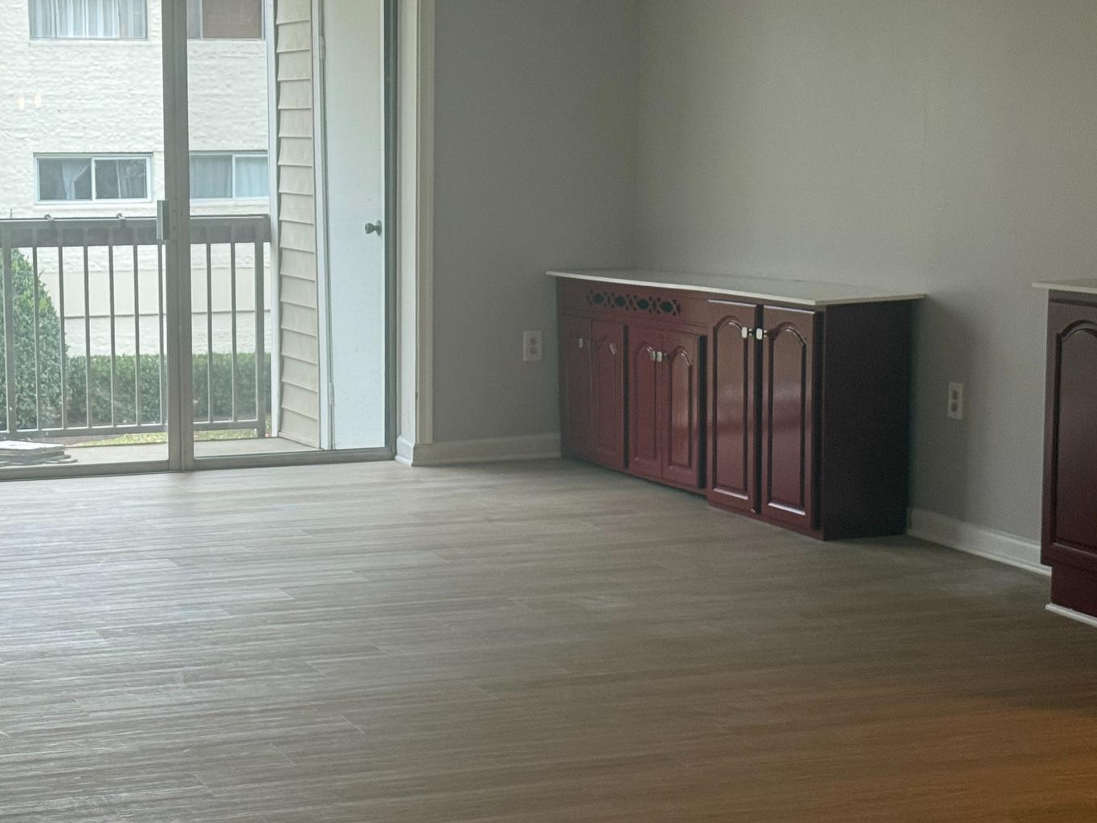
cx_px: 284
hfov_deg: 26.7
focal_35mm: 72
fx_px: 2282
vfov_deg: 20.4
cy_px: 485
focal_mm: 6.76
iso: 100
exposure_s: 1/118
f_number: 1.78
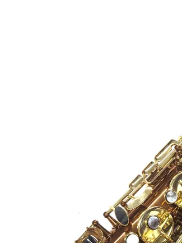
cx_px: 196
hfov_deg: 21.8
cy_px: 181
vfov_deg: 29.8
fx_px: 448
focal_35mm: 64
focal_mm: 4.25
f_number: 1.8
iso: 80
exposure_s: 1/100
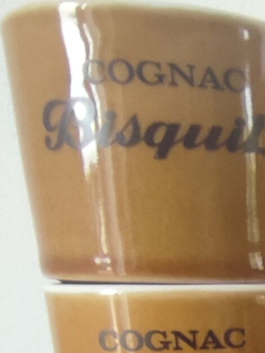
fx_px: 857
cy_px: 559
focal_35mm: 84
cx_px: 497
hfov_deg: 15.0
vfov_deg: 19.6
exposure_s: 1/50
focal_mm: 1.65
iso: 252
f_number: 2.2
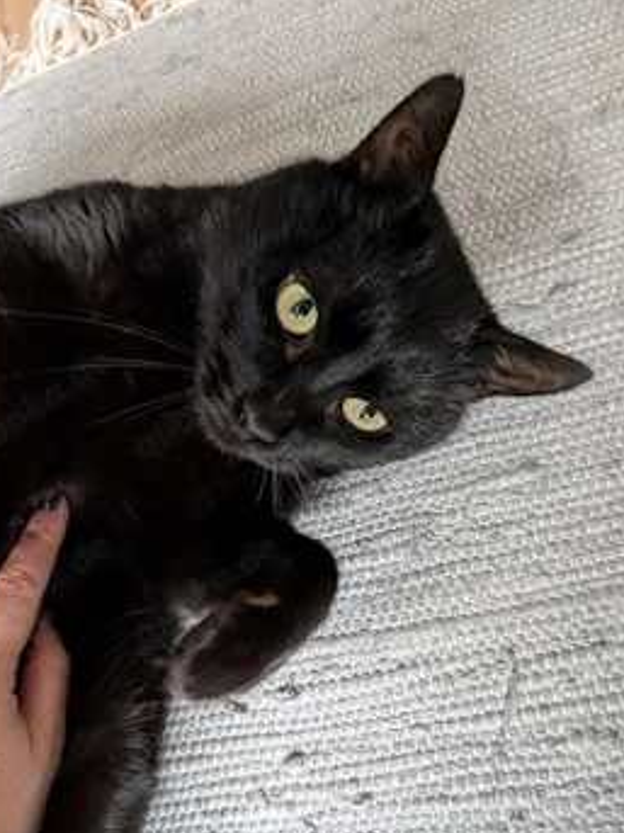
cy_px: 442
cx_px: 294
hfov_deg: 49.7
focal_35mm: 28
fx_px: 673
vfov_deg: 63.4
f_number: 1.7
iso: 1309
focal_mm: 4.53
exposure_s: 1/100
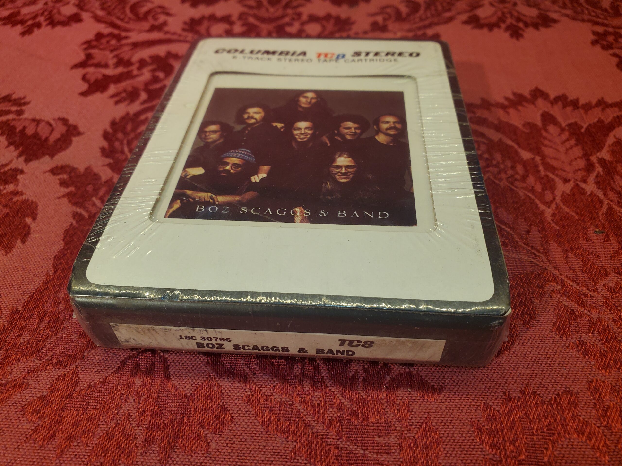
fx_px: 467
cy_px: 233
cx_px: 311
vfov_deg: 53.1
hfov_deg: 67.3
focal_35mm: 26
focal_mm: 4.3
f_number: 2.4
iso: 160
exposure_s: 1/120
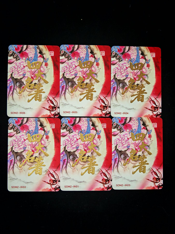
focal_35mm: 48
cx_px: 88
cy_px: 117
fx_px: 324
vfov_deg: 39.7
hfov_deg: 30.3
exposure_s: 1/33
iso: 250
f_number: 1.9
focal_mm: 6.67
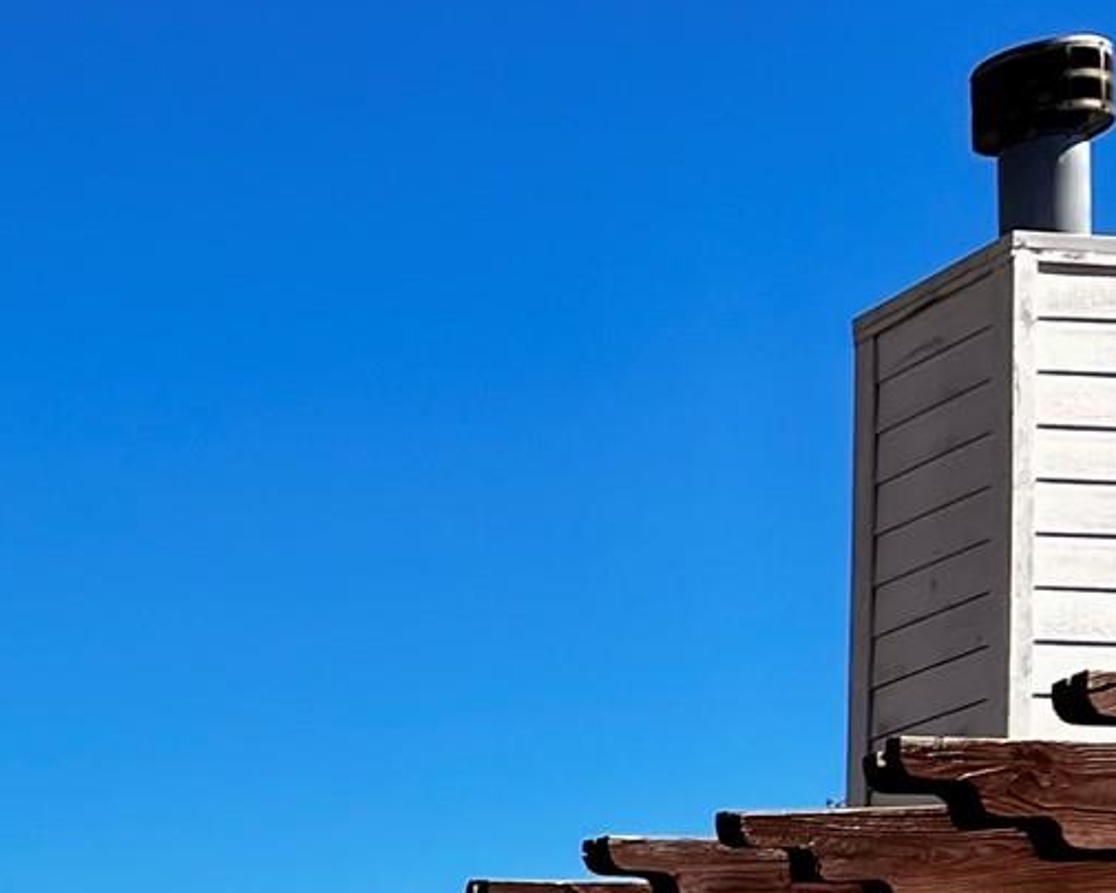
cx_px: -835
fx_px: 3402
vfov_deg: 13.4
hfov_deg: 16.0
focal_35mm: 103
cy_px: 1618
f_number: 1.5
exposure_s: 1/3460
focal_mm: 5.7
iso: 50
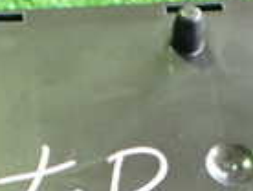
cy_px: 239
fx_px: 952
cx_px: 204
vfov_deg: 11.2
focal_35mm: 130
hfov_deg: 15.0
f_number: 2.3
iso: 1000
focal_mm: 5.4
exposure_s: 1/30
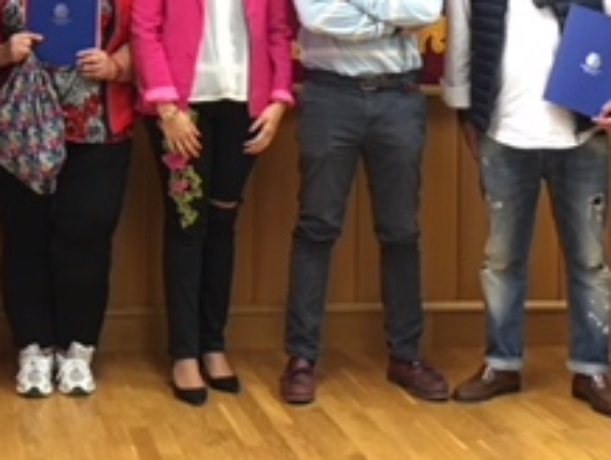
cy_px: -42
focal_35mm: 85
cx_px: 126
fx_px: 1502
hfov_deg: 22.7
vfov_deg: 16.9
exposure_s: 1/33
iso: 160
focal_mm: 4.15
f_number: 2.2
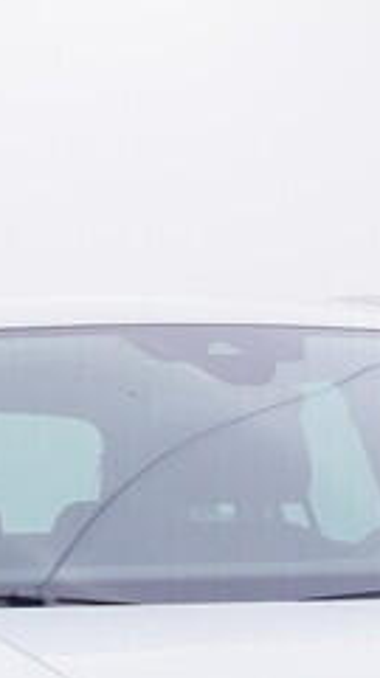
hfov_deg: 8.5
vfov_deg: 14.7
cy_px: 836
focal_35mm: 141
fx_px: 2536
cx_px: -17
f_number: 5
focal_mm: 15
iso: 200
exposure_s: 1/80
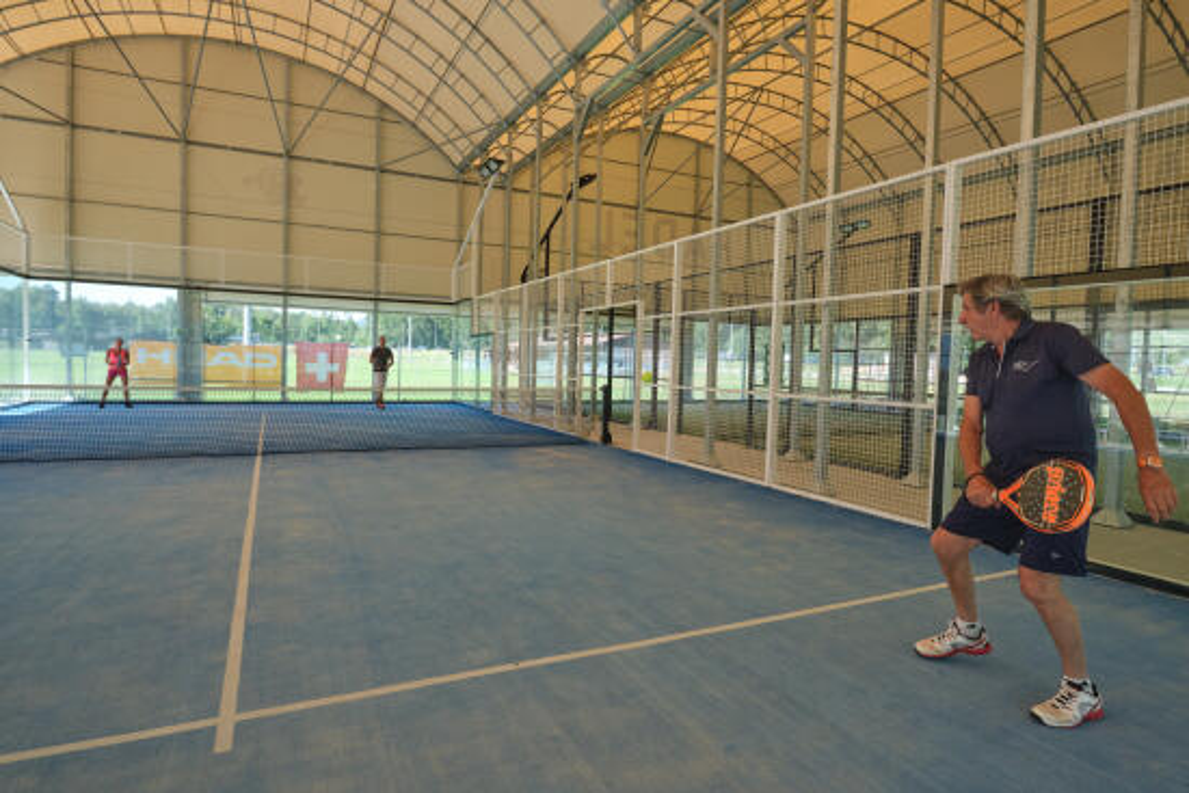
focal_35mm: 20
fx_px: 661
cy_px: 396
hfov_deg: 84.0
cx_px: 594
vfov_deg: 62.0
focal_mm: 13.2
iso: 1250
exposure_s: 1/500
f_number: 7.1
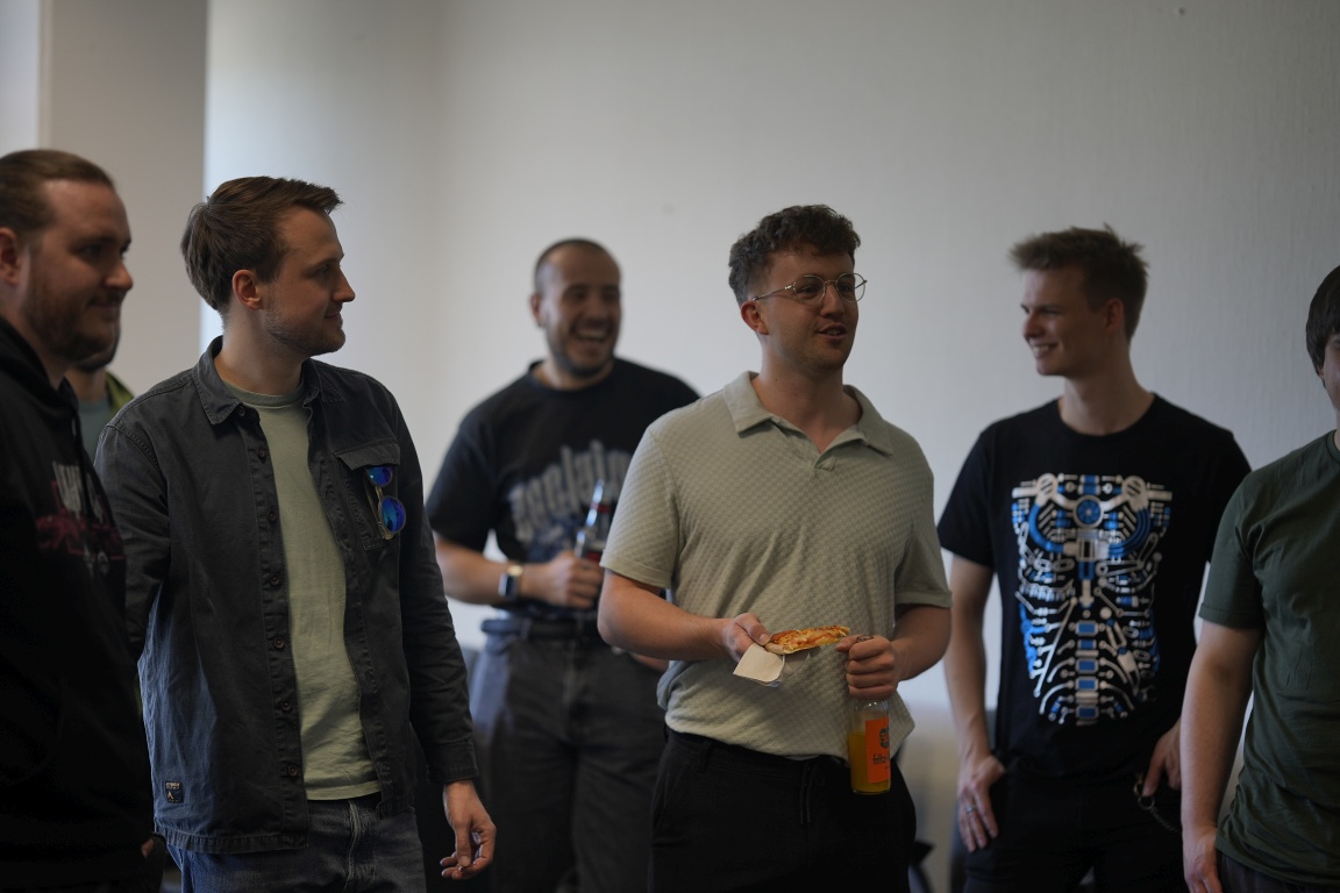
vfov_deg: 16.1
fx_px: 3164
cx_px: 670
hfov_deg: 23.9
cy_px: 446
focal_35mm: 85
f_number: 1.4
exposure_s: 1/400
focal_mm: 85
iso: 100
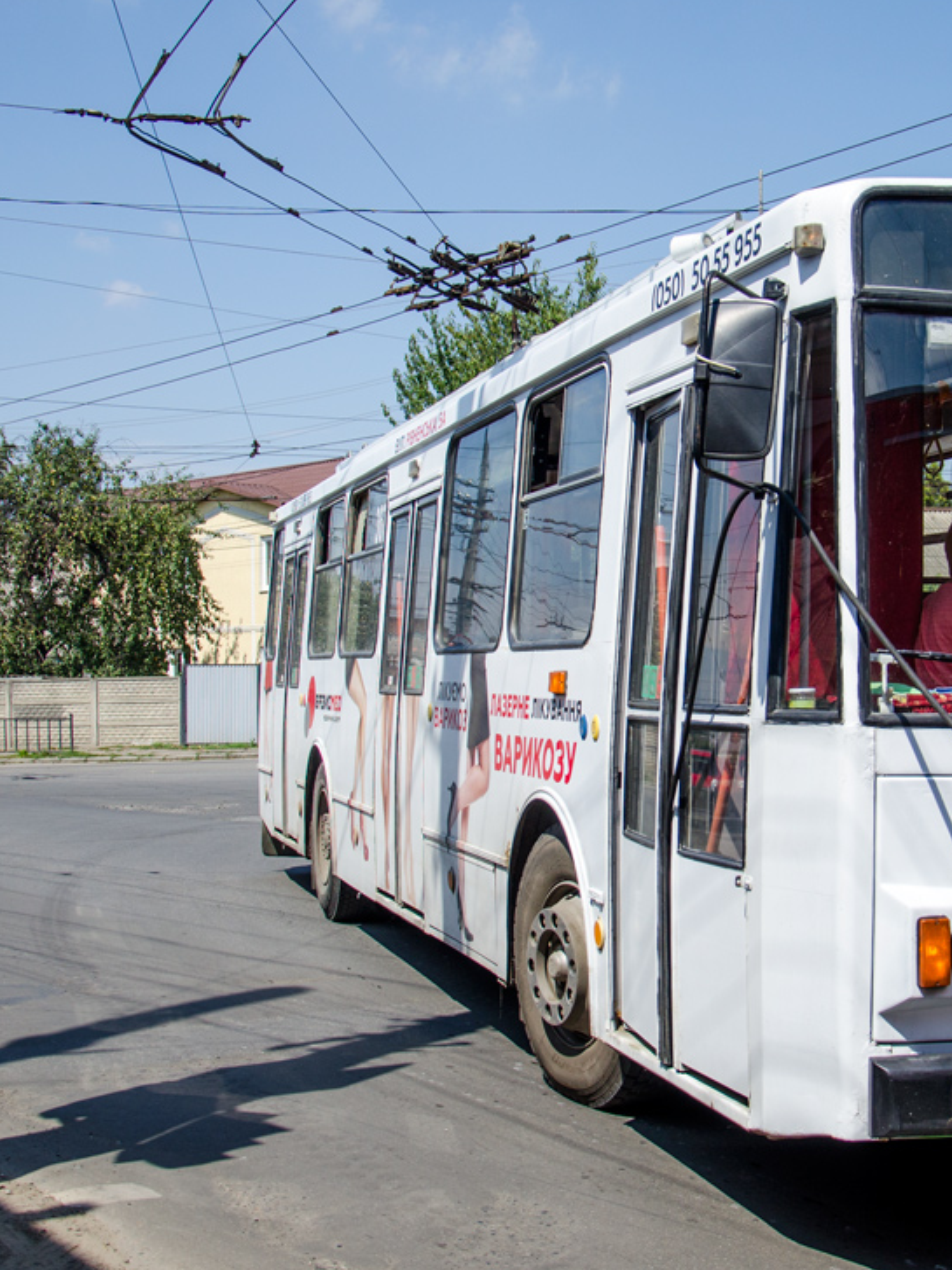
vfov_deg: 39.7
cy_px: 632
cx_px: 762
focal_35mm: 48
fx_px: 1761
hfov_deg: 29.6
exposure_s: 1/1600
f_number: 3.8
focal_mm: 22
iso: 100
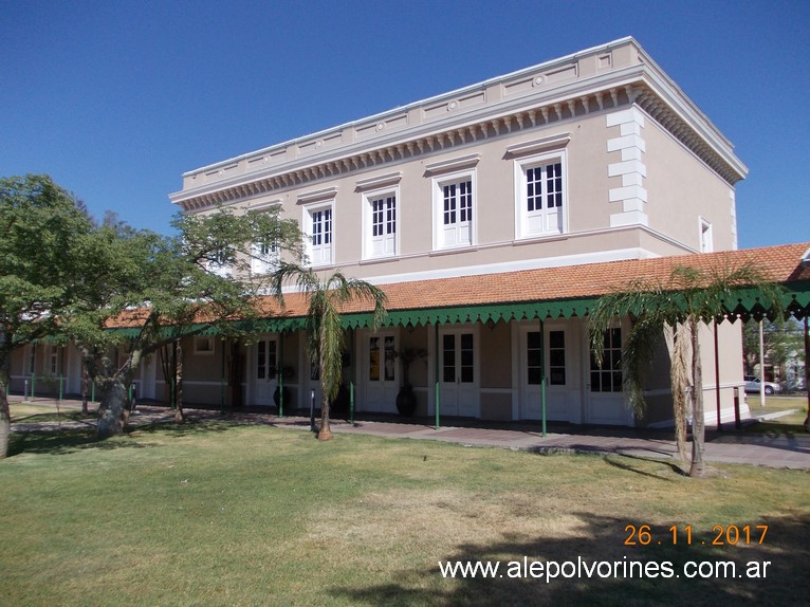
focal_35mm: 28
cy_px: 304
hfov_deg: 63.5
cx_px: 405
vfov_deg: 49.7
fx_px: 655
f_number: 5.4
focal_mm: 4
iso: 80
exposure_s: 1/500
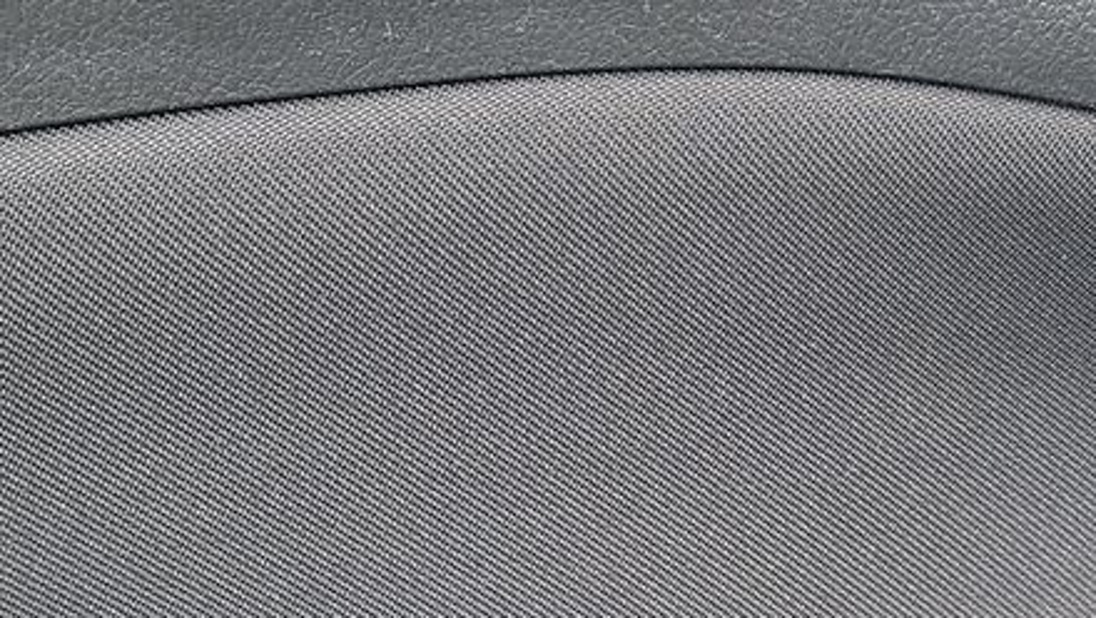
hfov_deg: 22.3
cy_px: 738
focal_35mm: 95
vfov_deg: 12.5
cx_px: 737
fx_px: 2762
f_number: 1.8
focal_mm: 6.7
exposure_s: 1/59
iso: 53
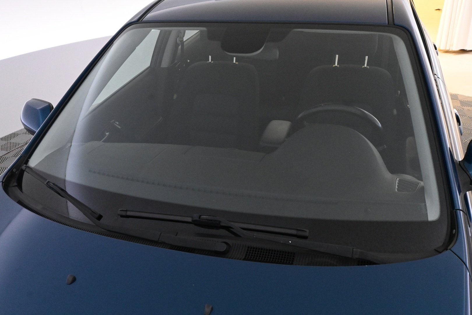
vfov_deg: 42.6
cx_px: 236
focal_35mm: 31
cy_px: 158
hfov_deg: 60.7
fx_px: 403
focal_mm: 20.5
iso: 5000
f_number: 9
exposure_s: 1/40
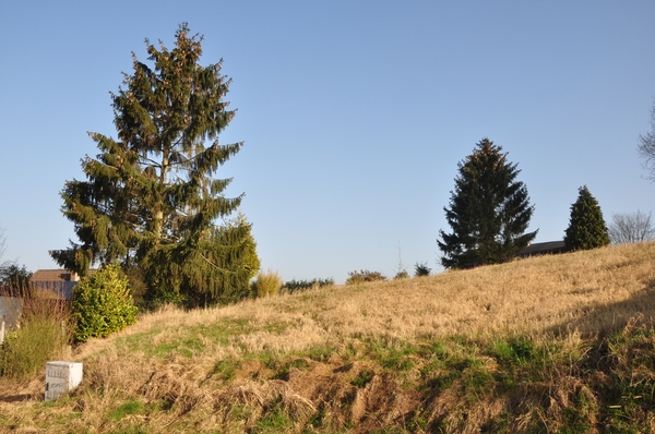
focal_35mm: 30
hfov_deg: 62.0
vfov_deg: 43.5
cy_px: 217
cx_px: 328
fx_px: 545
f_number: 10
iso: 250
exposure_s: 1/250
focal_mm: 20
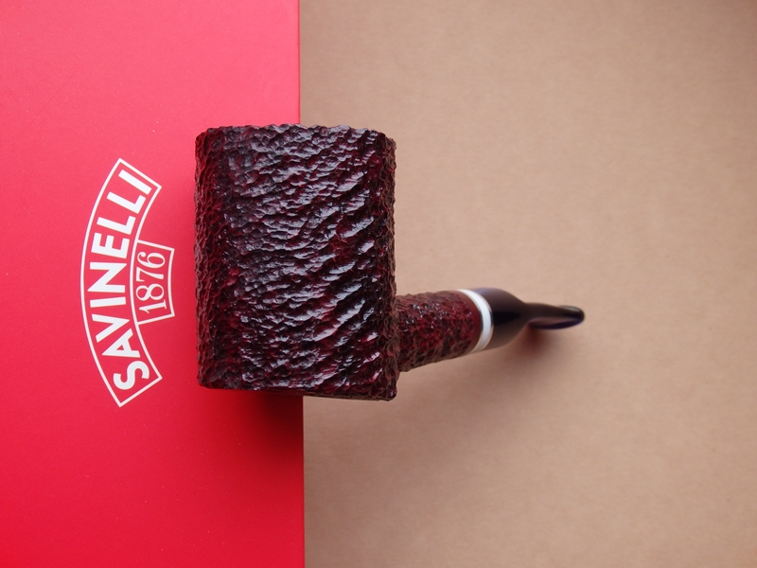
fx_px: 1072
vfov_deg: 29.7
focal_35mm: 49
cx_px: 378
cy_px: 284
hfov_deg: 38.9
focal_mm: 8.9
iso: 125
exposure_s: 1/25
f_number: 4
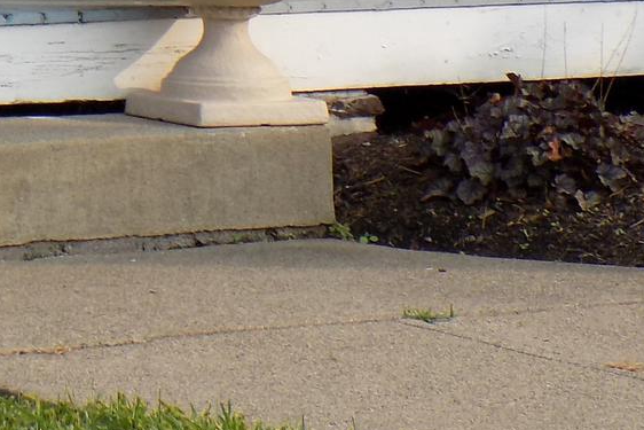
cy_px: -445
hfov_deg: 9.9
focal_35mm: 197
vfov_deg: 6.7
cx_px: -500
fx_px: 3525
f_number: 3.9
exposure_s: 1/250
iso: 80
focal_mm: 9.3
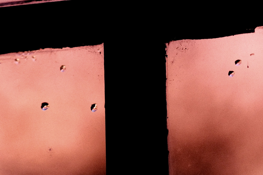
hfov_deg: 3.8
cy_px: 262
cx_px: 153
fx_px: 3996
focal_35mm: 547
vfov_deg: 2.5
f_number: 2
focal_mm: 90
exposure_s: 1/150
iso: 500
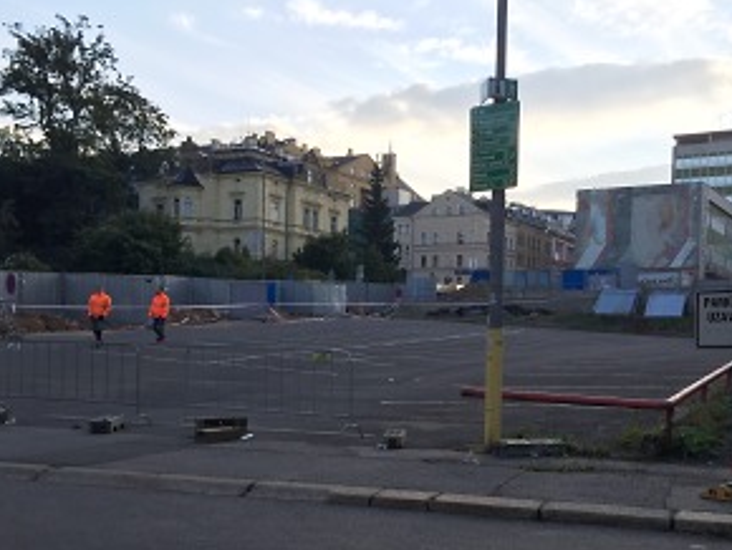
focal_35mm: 40
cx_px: 439
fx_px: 847
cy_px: 368
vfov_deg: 35.6
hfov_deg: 46.5
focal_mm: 4.15
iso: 32
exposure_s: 1/608
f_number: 2.2
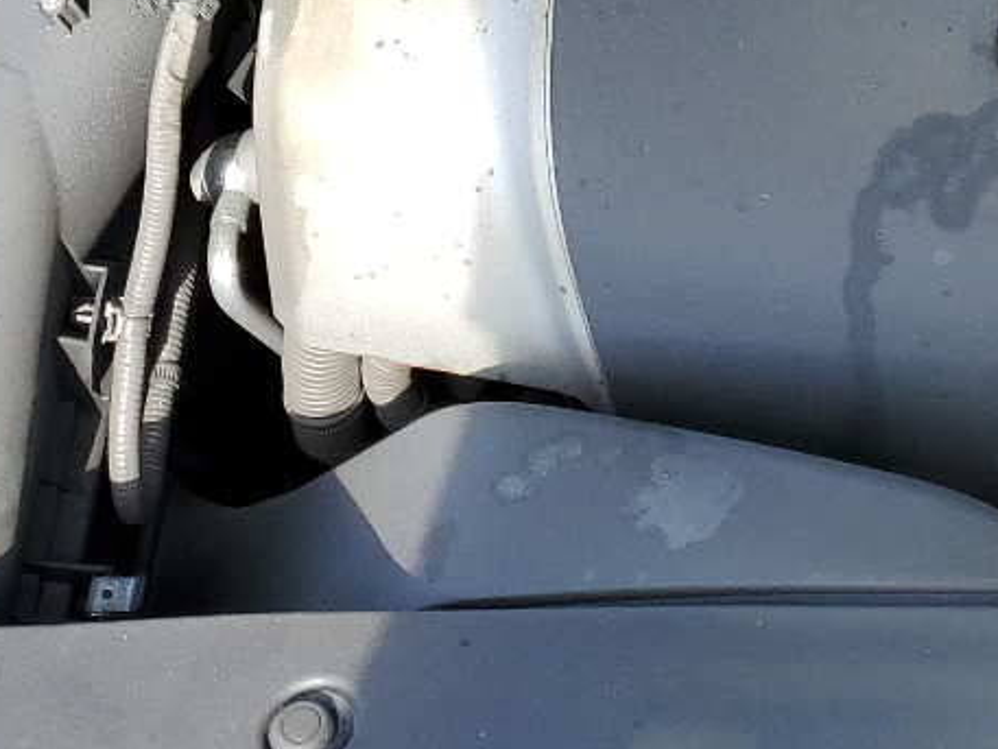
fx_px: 2624
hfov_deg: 21.0
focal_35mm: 91
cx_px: 948
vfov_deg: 14.7
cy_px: -489
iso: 50
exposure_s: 1/357
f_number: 1.5
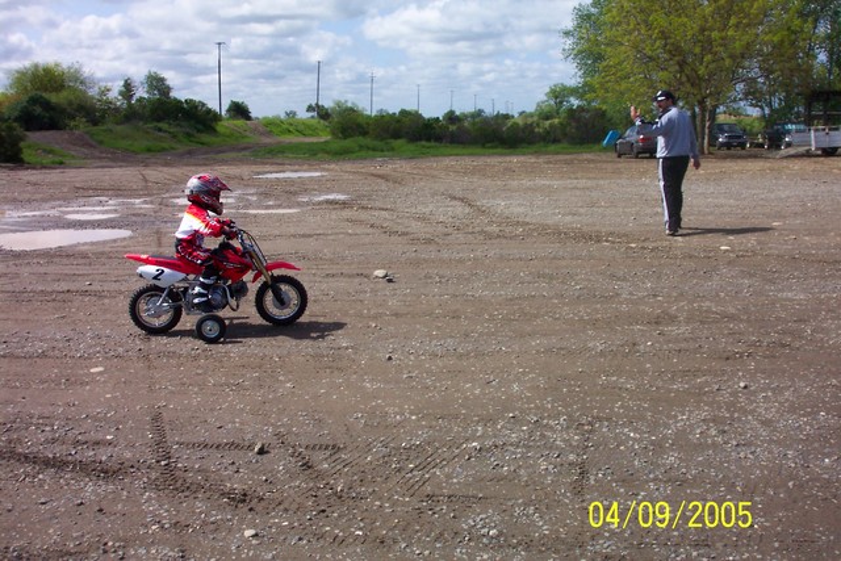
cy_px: 280
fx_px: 818
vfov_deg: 37.9
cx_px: 420
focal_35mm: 35
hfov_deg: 54.4
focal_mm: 7.5
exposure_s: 1/250
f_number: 9.5
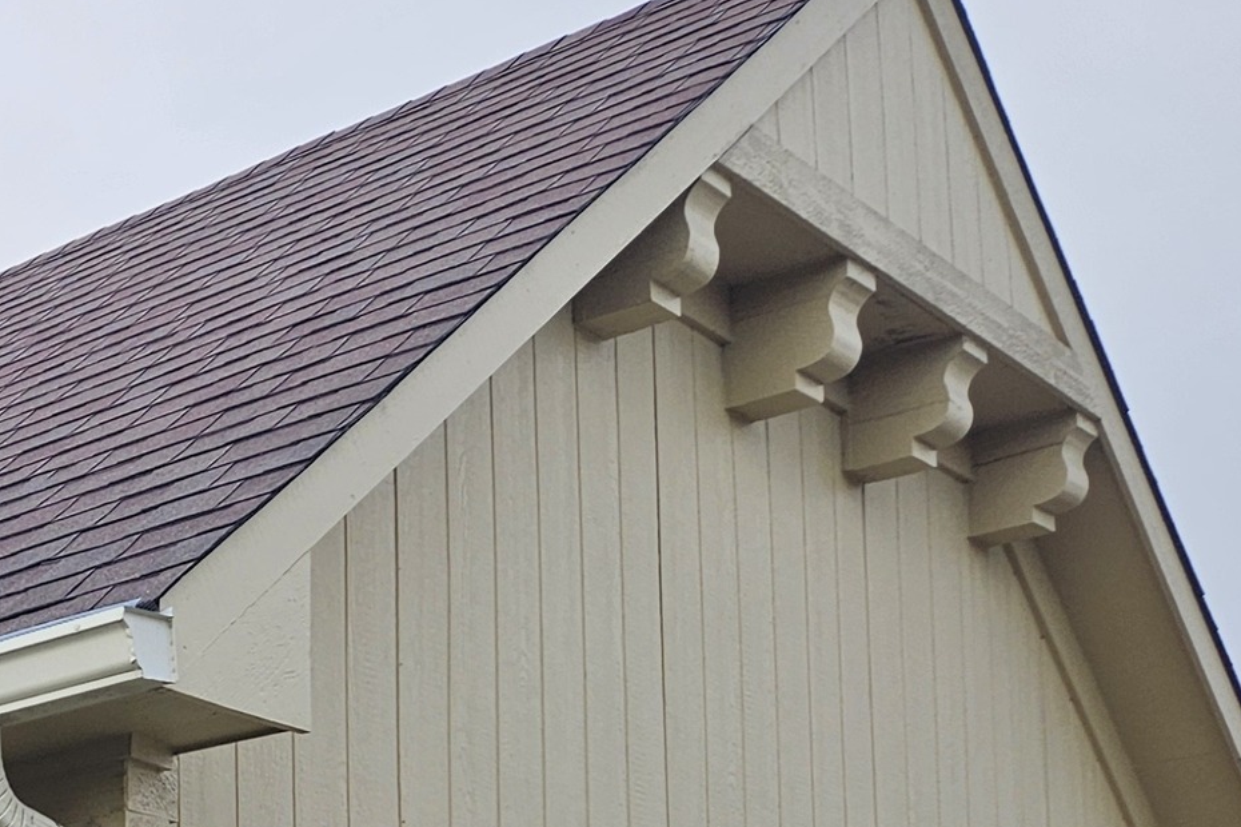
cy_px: 1231
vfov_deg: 15.9
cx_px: -518
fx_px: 2723
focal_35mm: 79
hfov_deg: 22.1
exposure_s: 1/970
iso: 25
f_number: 1.8
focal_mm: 5.4
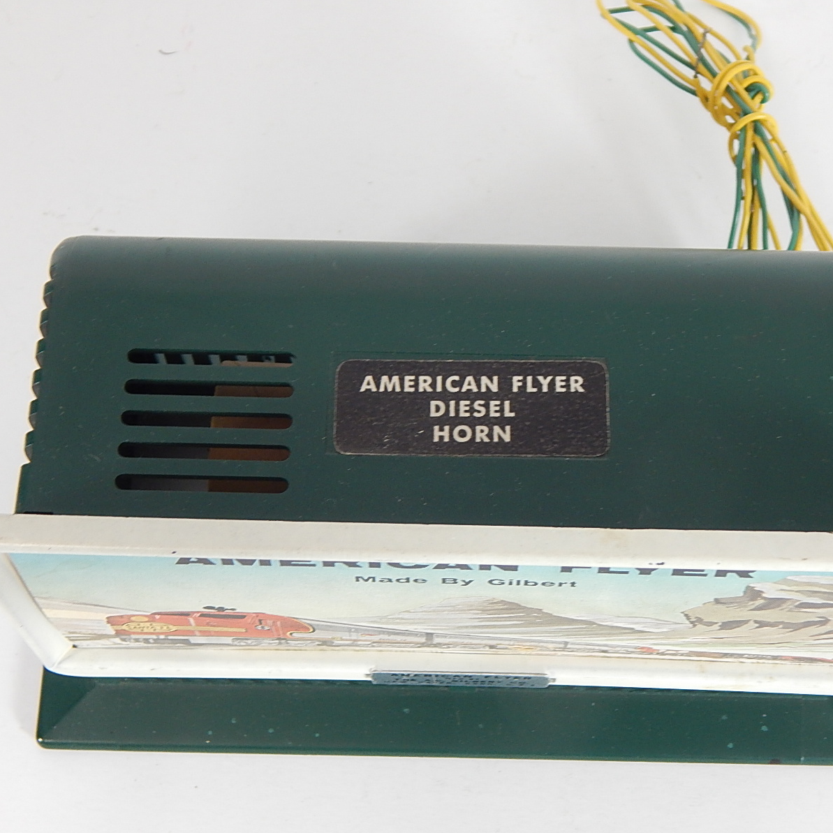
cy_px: 415
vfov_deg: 26.9
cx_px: 470
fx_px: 1742
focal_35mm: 64
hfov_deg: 26.9
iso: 220
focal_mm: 9.7
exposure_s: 1/30
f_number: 3.8
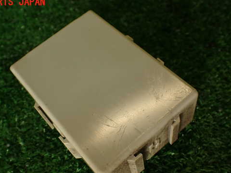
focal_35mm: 40
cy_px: 104
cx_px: 102
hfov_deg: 46.7
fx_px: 267
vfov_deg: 35.8
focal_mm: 5.79
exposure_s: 1/100
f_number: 2.4
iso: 100
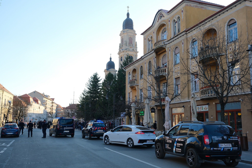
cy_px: 84
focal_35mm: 35
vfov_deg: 37.9
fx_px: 245
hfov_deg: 54.4
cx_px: 126
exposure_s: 1/180
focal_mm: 23.5
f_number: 5.6
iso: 320
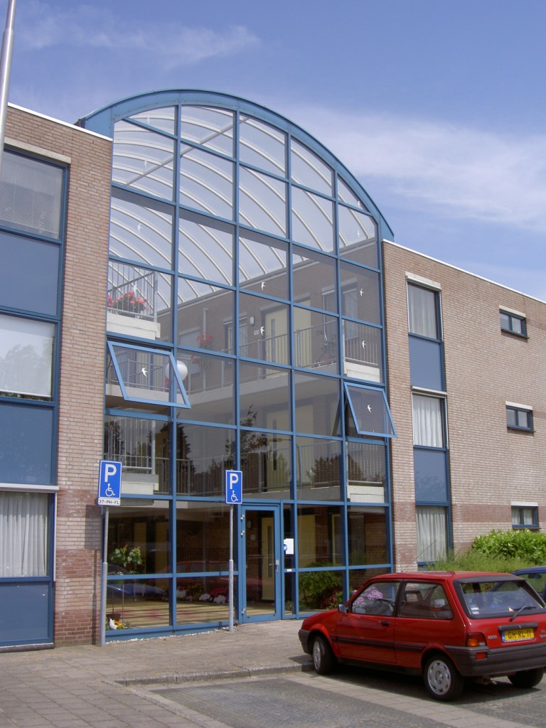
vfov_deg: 47.9
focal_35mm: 39
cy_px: 364
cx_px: 273
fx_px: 820
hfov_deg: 36.8
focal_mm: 8
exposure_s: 1/500
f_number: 4.7
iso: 50
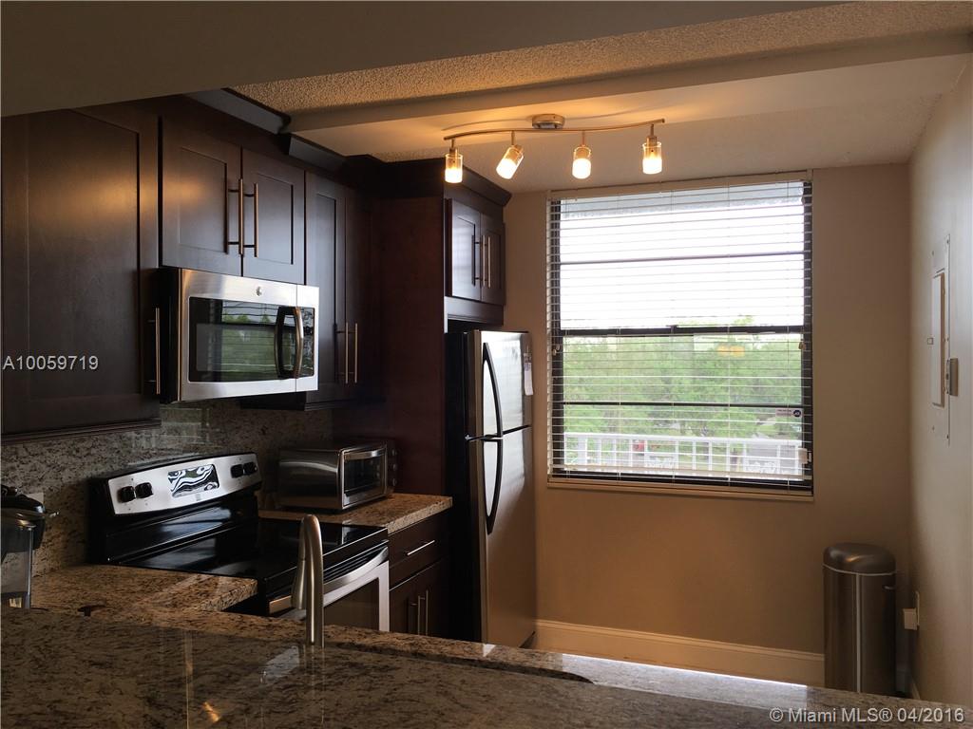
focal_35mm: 29
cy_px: 364
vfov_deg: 48.2
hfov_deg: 61.7
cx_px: 486
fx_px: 815
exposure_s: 1/40
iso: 25
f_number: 2.2
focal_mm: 4.15
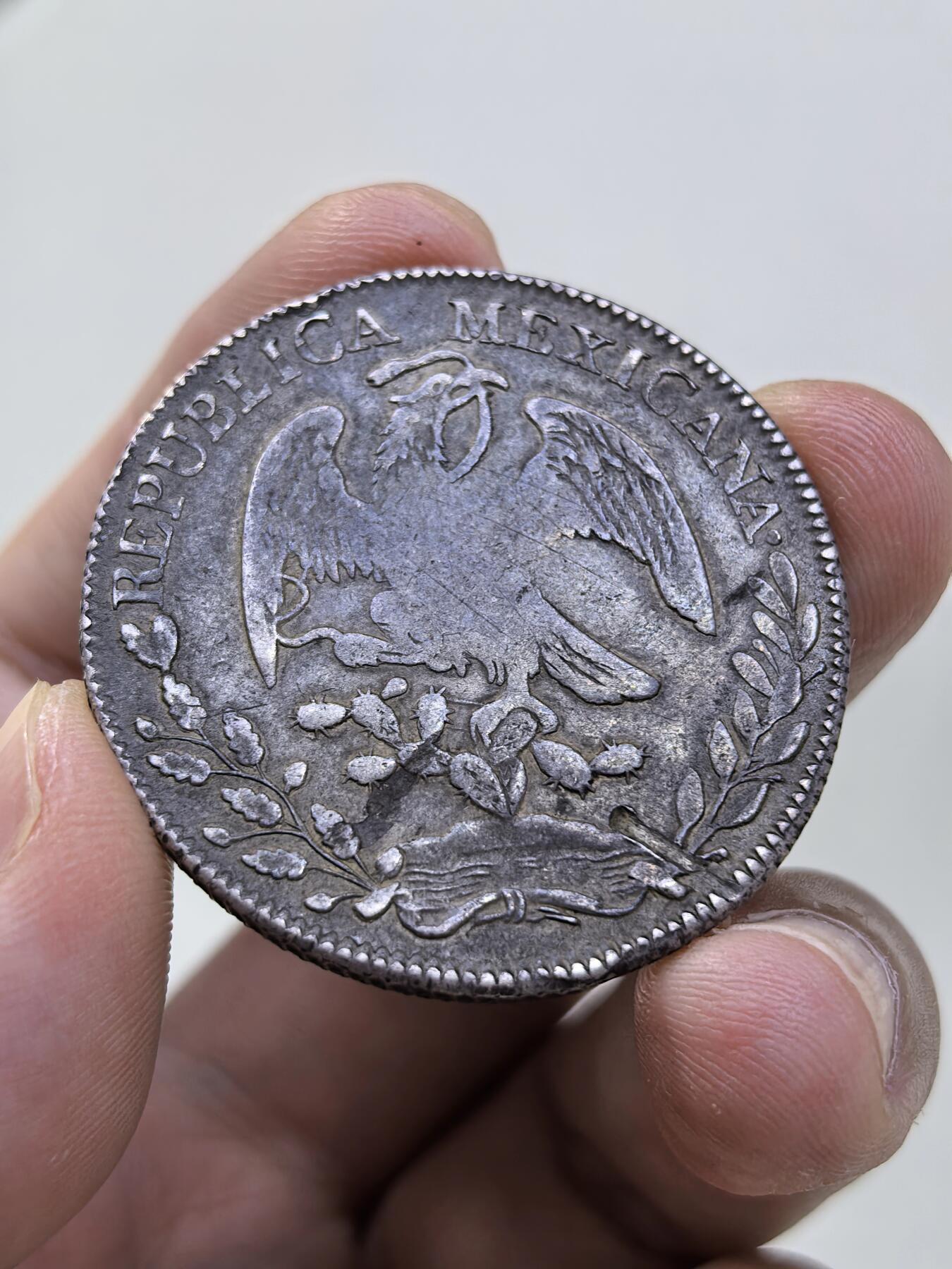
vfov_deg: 35.5
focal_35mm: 54
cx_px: 476
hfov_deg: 27.0
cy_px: 634
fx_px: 1980
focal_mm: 6.98
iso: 500
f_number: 2
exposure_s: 1/25
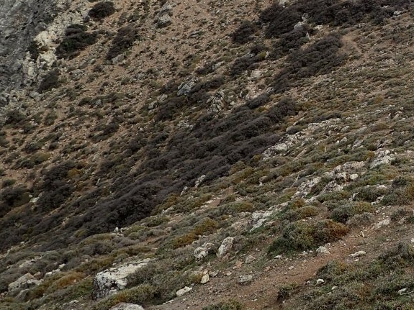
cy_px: 1
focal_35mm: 58
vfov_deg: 24.1
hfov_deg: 30.2
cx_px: 444
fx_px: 694
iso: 100
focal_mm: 4.5
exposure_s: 1/640
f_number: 2.8
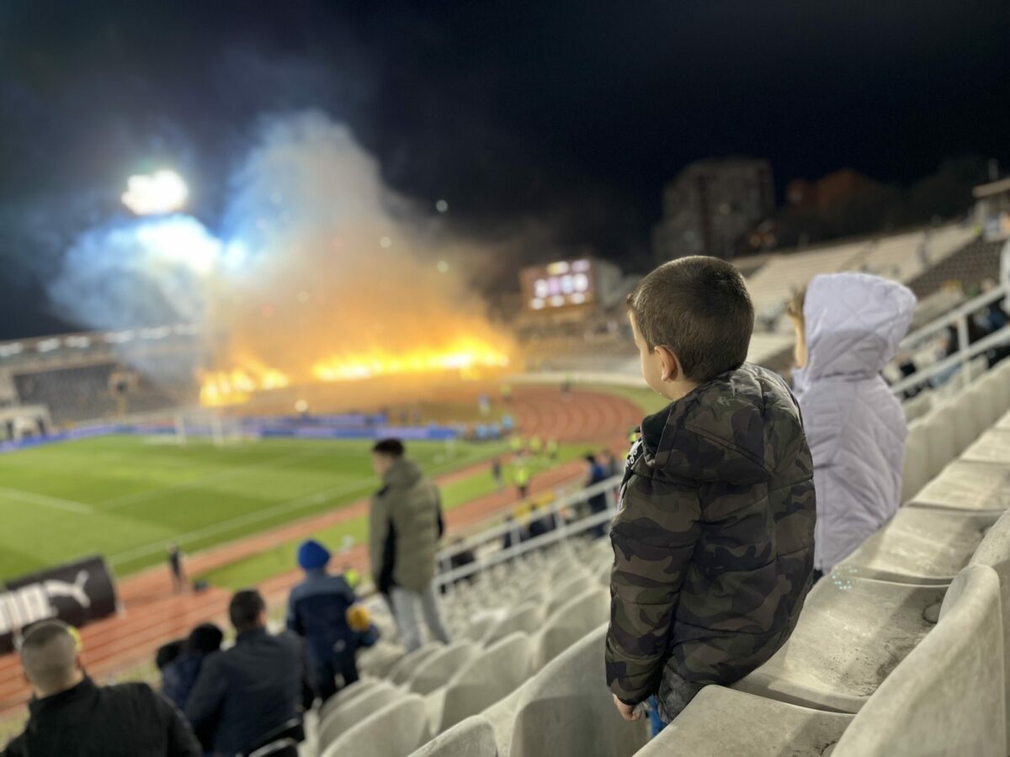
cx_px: 505
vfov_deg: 53.1
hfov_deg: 67.3
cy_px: 378
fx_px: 759
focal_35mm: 26
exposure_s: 1/100
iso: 100
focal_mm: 5.1
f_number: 1.6
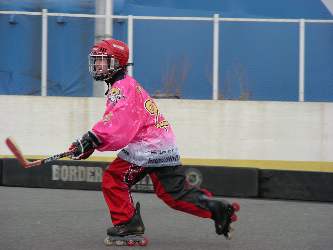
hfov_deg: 8.6
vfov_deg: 6.5
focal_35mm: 230
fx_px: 2213
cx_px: 166
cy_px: 125
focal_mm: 38.3
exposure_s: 1/213
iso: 50
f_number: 4
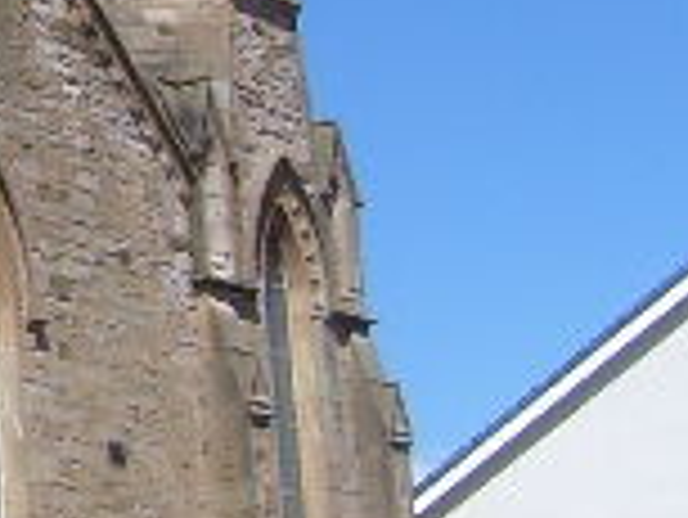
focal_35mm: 174
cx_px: -625
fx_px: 3461
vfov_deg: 8.5
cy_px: -14
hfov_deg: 10.5
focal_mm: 6
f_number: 4.8
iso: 80
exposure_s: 1/750
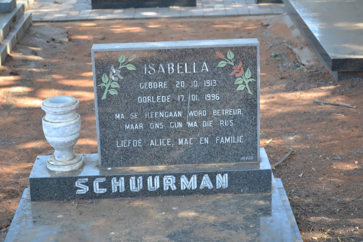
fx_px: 832
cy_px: 121
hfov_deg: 24.6
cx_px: 182
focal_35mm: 82
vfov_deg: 16.6
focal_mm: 55
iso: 400
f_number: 5.6
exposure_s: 1/20
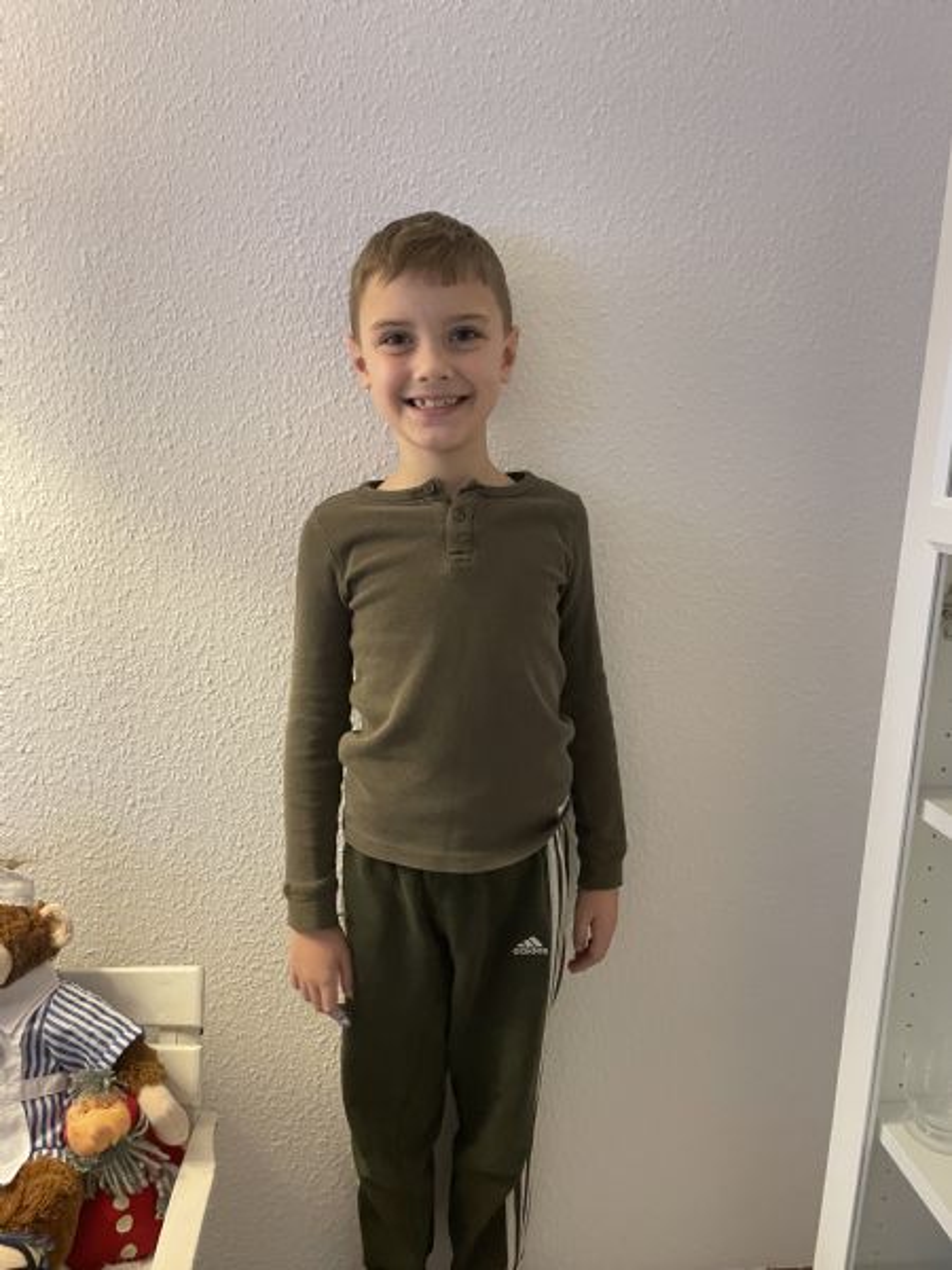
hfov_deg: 53.1
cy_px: 635
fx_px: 953
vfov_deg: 67.3
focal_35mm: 26
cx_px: 476
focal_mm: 4.2
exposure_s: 1/33
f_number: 1.6
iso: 400
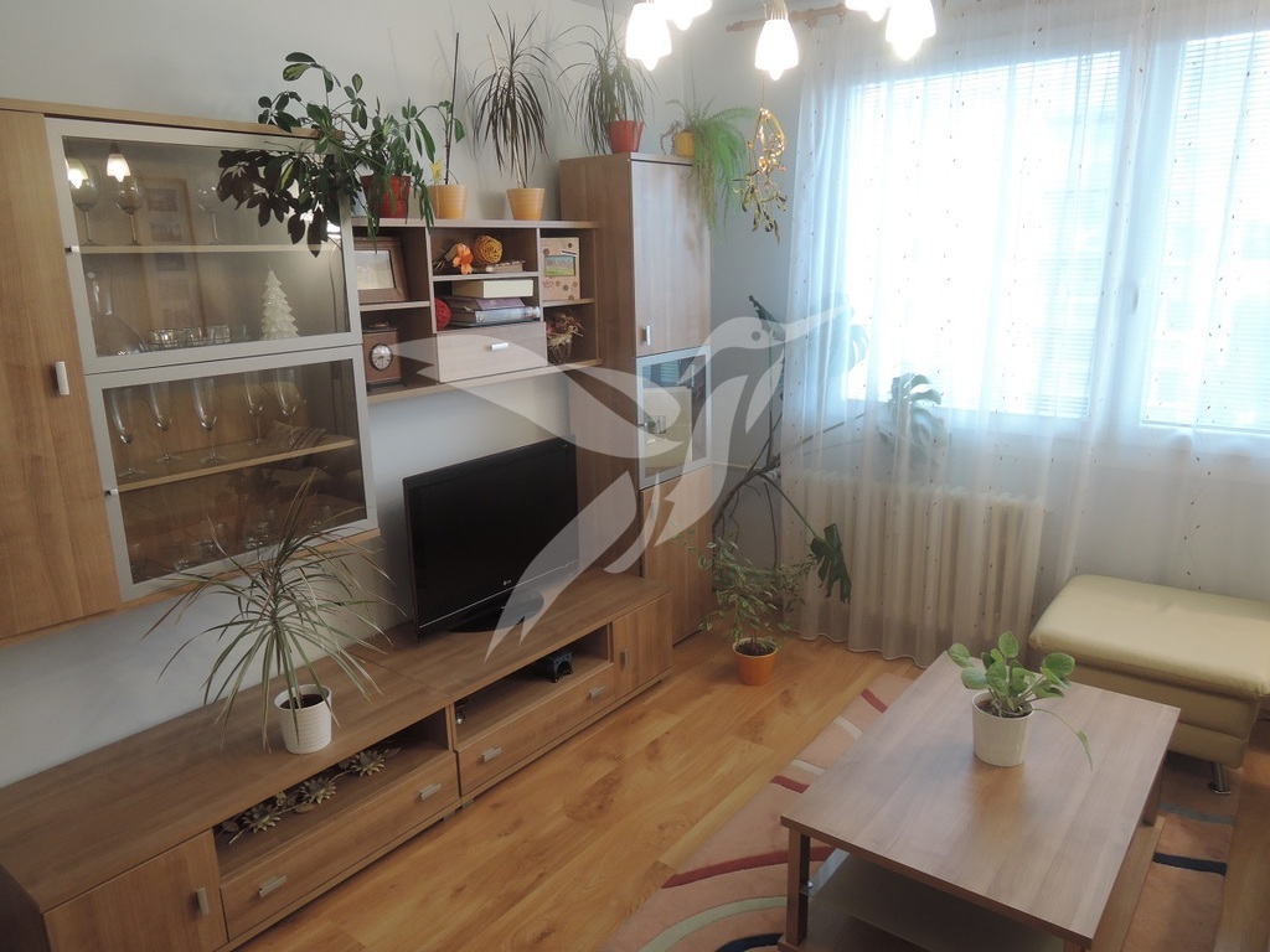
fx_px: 881
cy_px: 476
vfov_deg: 56.8
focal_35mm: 24
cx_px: 635
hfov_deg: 71.6
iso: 320
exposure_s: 1/30
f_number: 2.8
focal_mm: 5.1
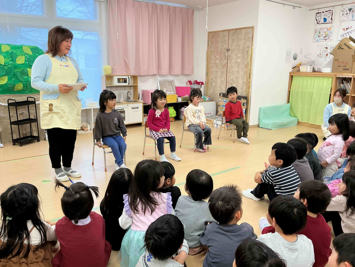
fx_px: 297
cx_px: 178
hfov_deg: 61.7
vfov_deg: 48.2
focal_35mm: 29
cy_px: 134
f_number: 1.8
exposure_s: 1/60
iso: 40
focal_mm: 3
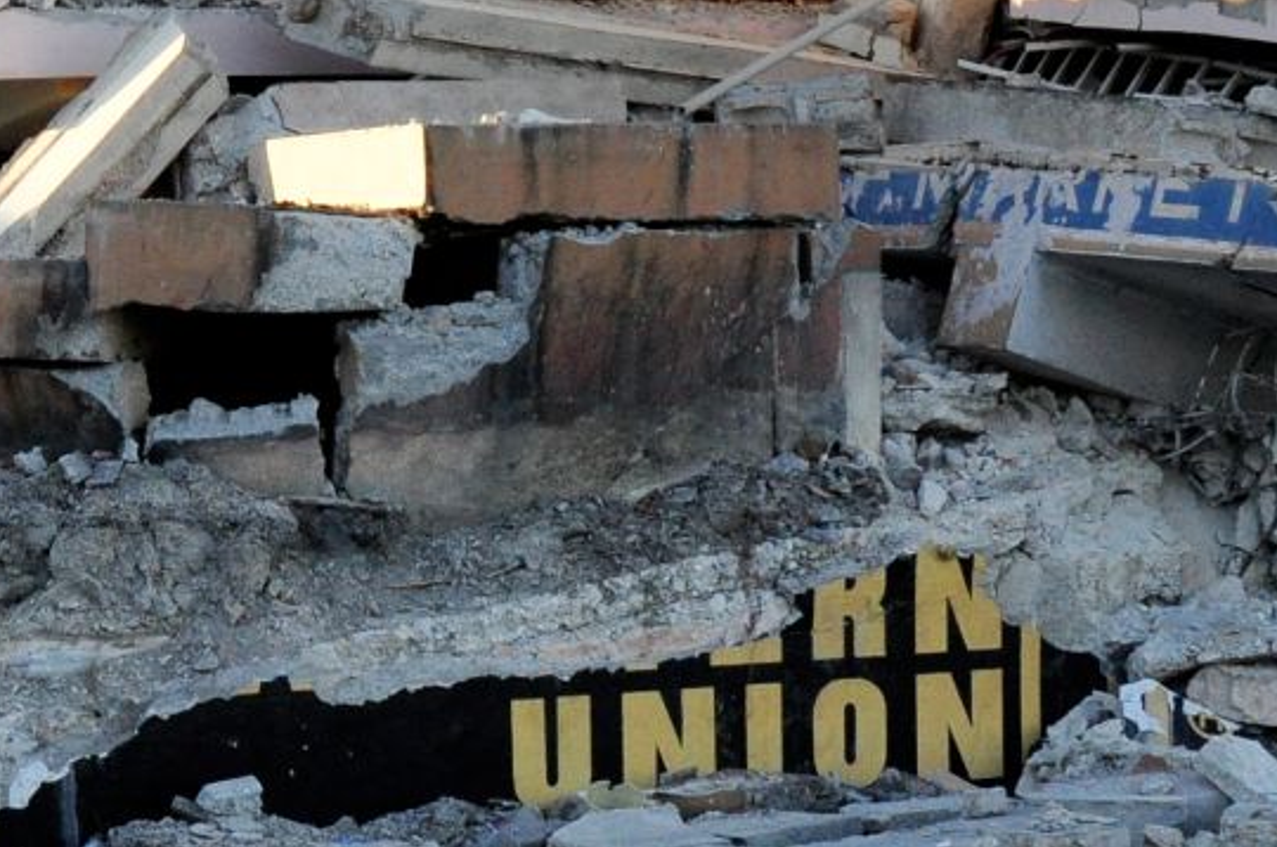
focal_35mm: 148
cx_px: 161
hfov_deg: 13.8
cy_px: 279
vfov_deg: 9.2
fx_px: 5241
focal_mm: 26
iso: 800
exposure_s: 1/400
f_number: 10
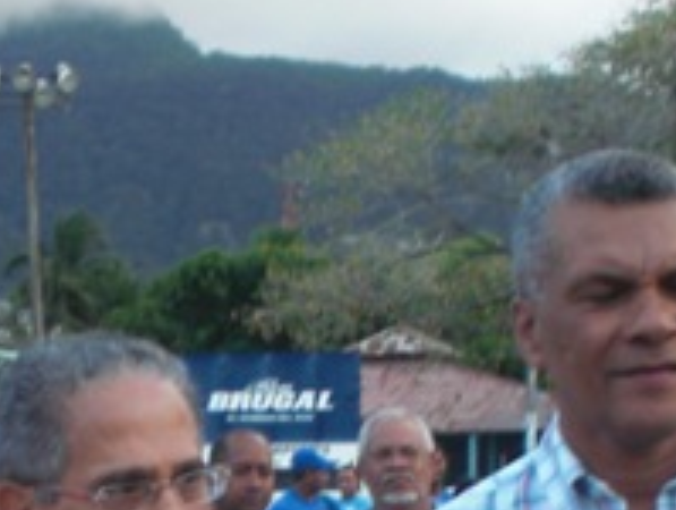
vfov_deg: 11.6
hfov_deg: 16.0
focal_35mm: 122
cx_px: 88
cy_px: 802
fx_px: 2387
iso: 64
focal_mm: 6.3
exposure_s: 1/100
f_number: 3.1
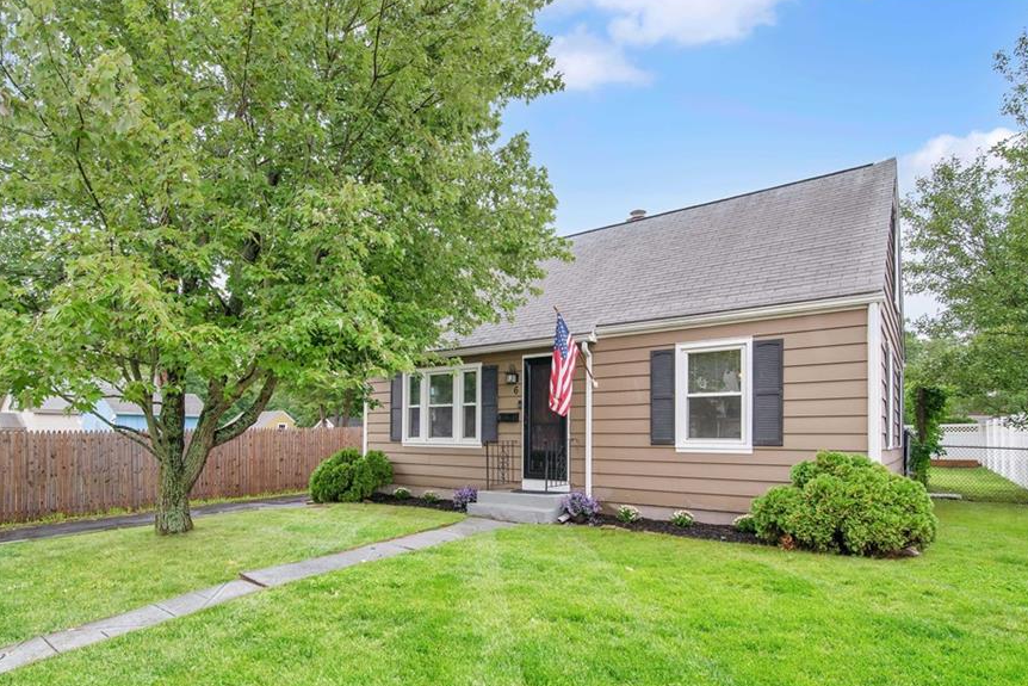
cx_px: 491
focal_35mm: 19
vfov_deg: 64.2
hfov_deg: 86.8
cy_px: 395
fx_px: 543
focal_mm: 16
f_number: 8
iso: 400
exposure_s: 1/250
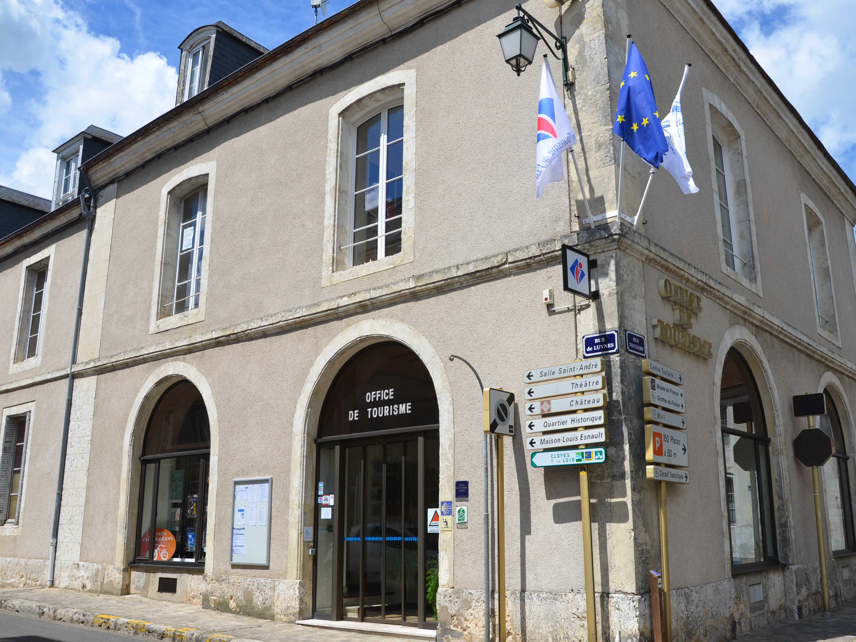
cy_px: 318
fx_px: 854
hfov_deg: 53.1
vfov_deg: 41.2
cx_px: 480
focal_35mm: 35
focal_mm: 21
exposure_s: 1/250
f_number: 8
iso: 100
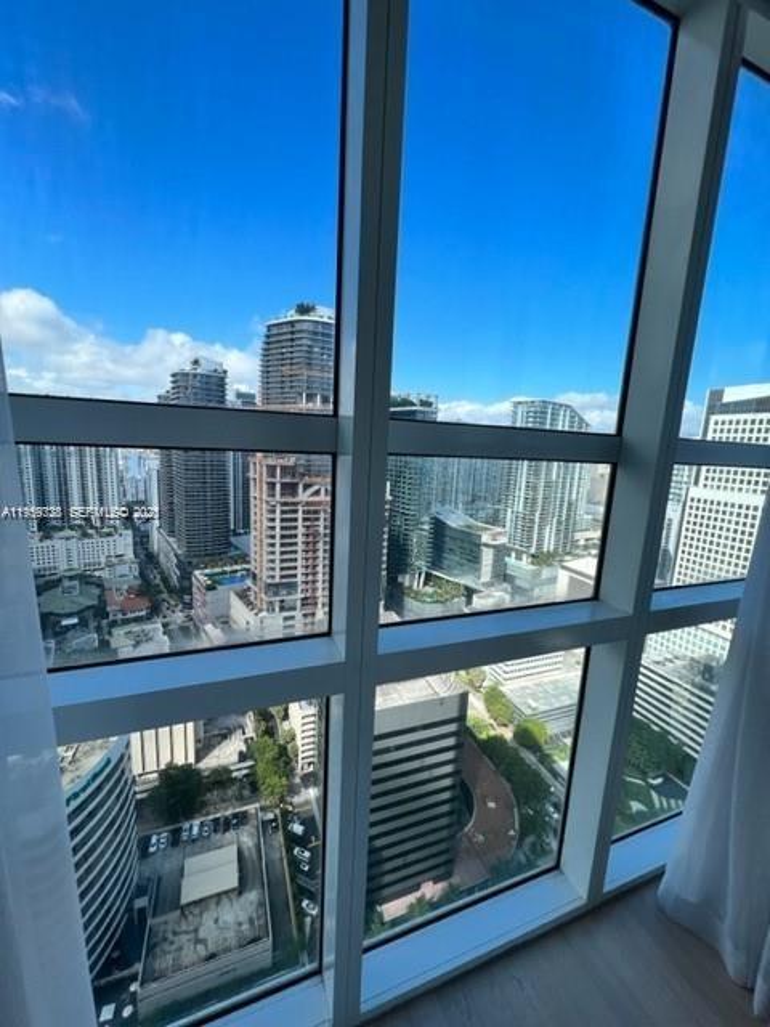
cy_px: 514
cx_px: 385
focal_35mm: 13
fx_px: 386
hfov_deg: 89.9
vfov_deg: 106.2
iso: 32
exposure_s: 1/727
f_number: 1.8
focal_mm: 1.57
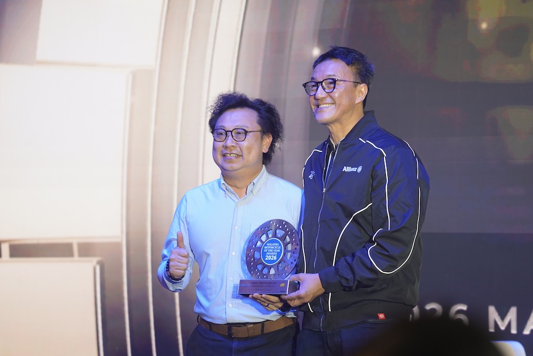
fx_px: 2221
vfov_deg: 9.2
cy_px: 178
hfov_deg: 13.7
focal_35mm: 150
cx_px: 266
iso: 1000
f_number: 3.5
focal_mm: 150
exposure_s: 1/200
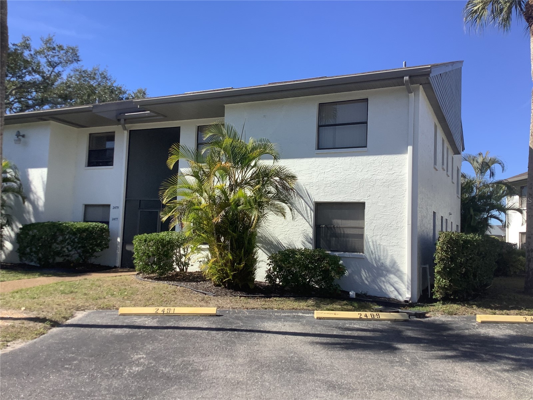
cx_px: 266
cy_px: 200
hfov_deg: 58.4
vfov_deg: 45.4
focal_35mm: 31
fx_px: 477
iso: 25
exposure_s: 1/1031
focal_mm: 3.3
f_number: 2.4
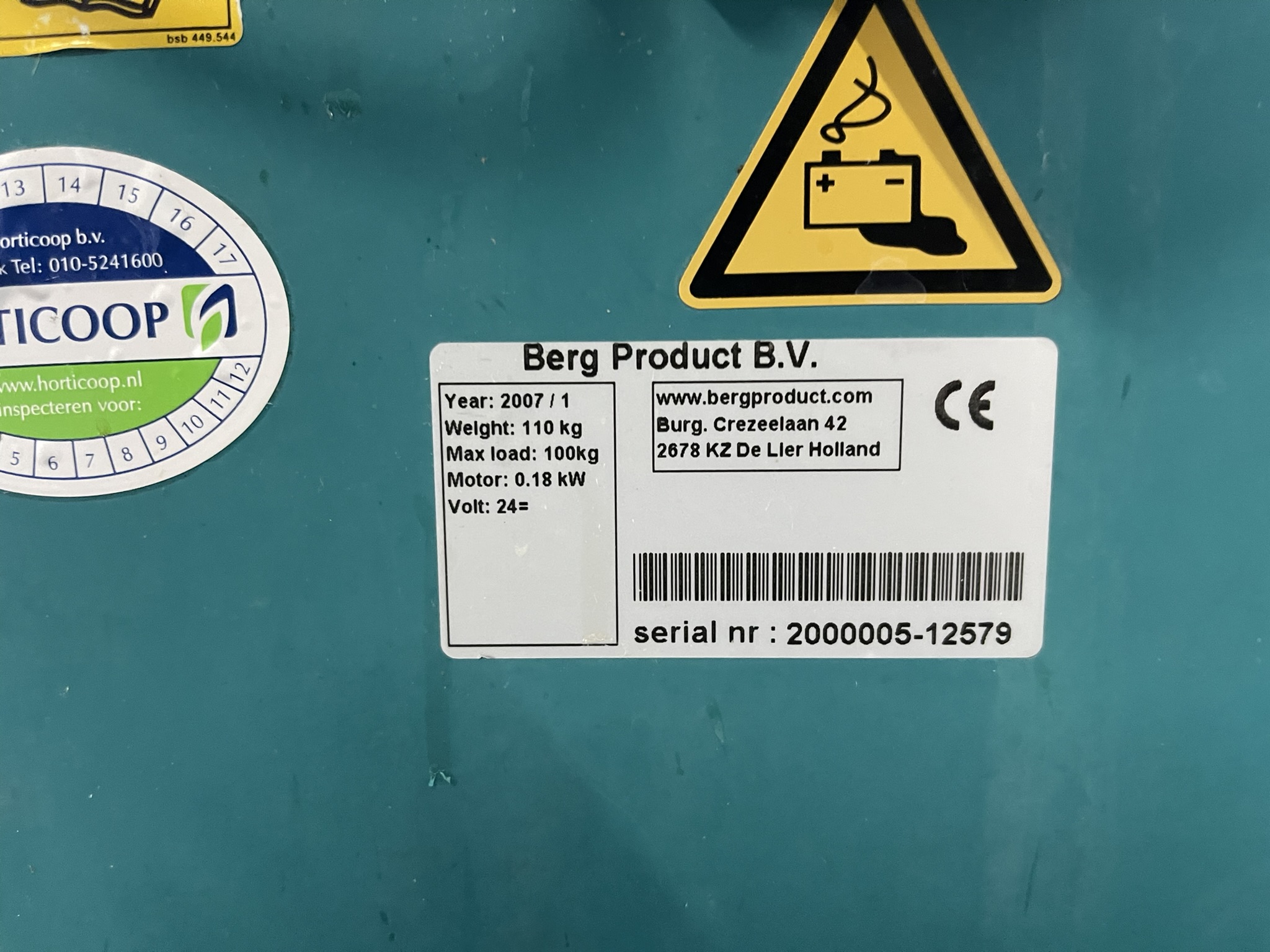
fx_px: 917
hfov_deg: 69.4
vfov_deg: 54.9
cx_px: 635
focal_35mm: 25
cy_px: 476
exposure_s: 1/33
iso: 500
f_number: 1.6
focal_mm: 5.1
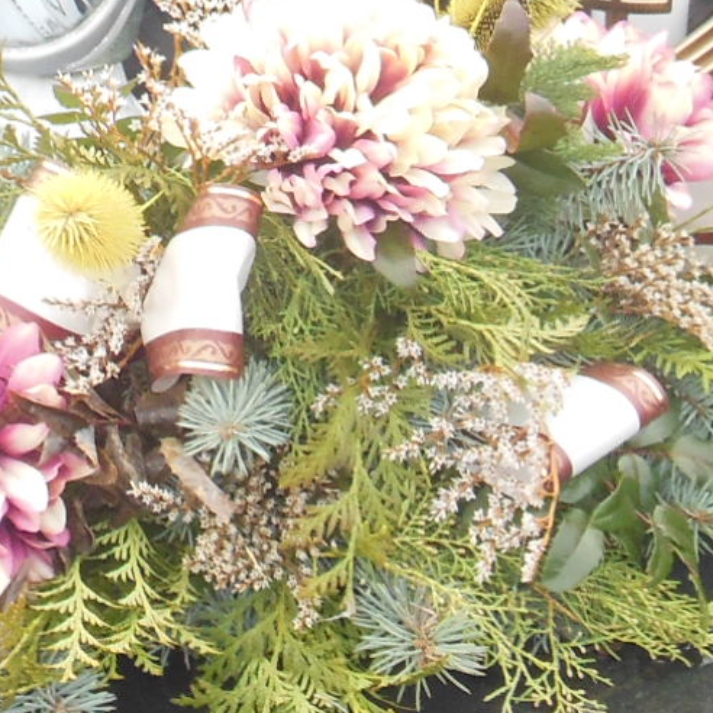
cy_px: -465
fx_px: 4754
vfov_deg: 8.3
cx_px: 288
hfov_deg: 8.6
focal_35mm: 204
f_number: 4
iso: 200
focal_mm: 8.9
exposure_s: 1/60
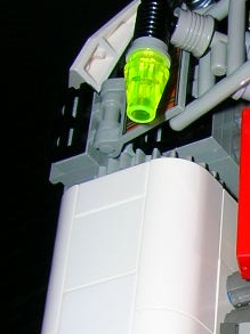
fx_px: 1148
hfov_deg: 11.8
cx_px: 401
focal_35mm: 119
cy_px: 320
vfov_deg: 16.3
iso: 50
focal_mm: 5.7
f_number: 4.9
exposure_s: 1/60.1
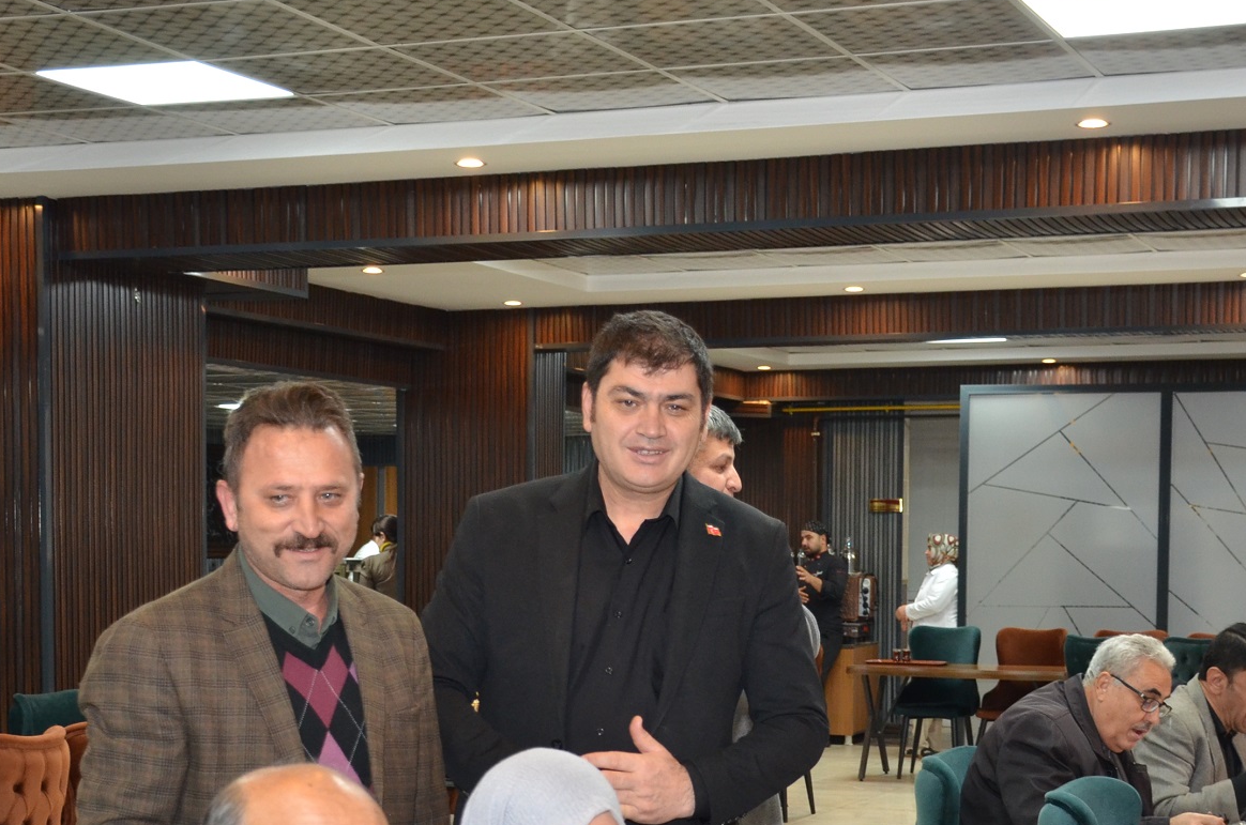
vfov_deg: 20.0
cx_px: 708
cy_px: 658
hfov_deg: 30.1
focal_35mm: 67
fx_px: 2314
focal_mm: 26
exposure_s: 1/60
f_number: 4
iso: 800
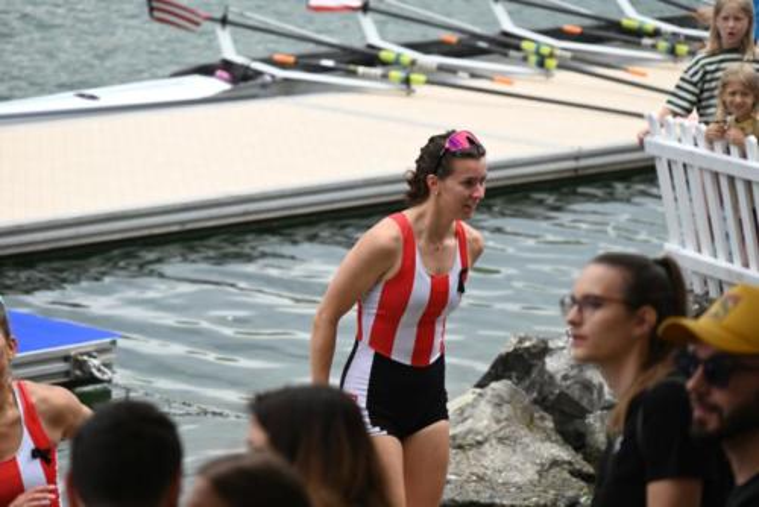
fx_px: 4219
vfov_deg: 6.9
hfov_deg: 10.3
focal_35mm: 200
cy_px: 254
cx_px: 380
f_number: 6.3
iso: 360
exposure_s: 1/500
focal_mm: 200
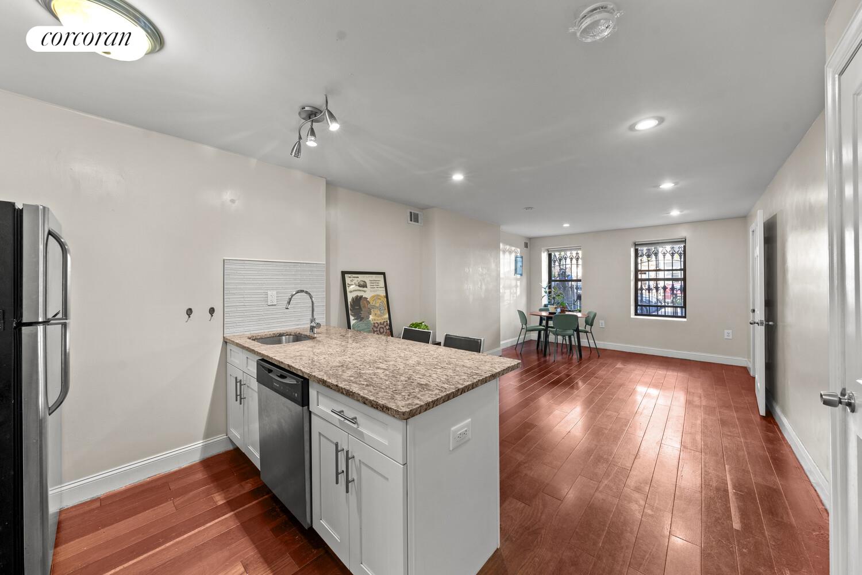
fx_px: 311
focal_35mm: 13
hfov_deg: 108.3
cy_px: 288
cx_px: 431
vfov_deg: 85.4
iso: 320
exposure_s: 1/1.25
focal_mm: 13
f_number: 8
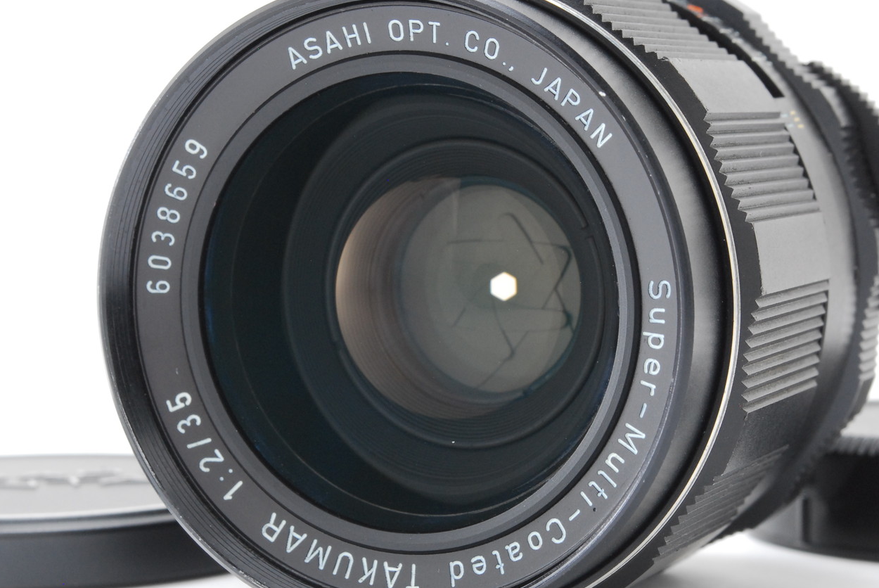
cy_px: 297
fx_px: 2582
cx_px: 428
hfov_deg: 19.3
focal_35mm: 106
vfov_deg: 13.0
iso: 500
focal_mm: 55
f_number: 16
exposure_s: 1/100
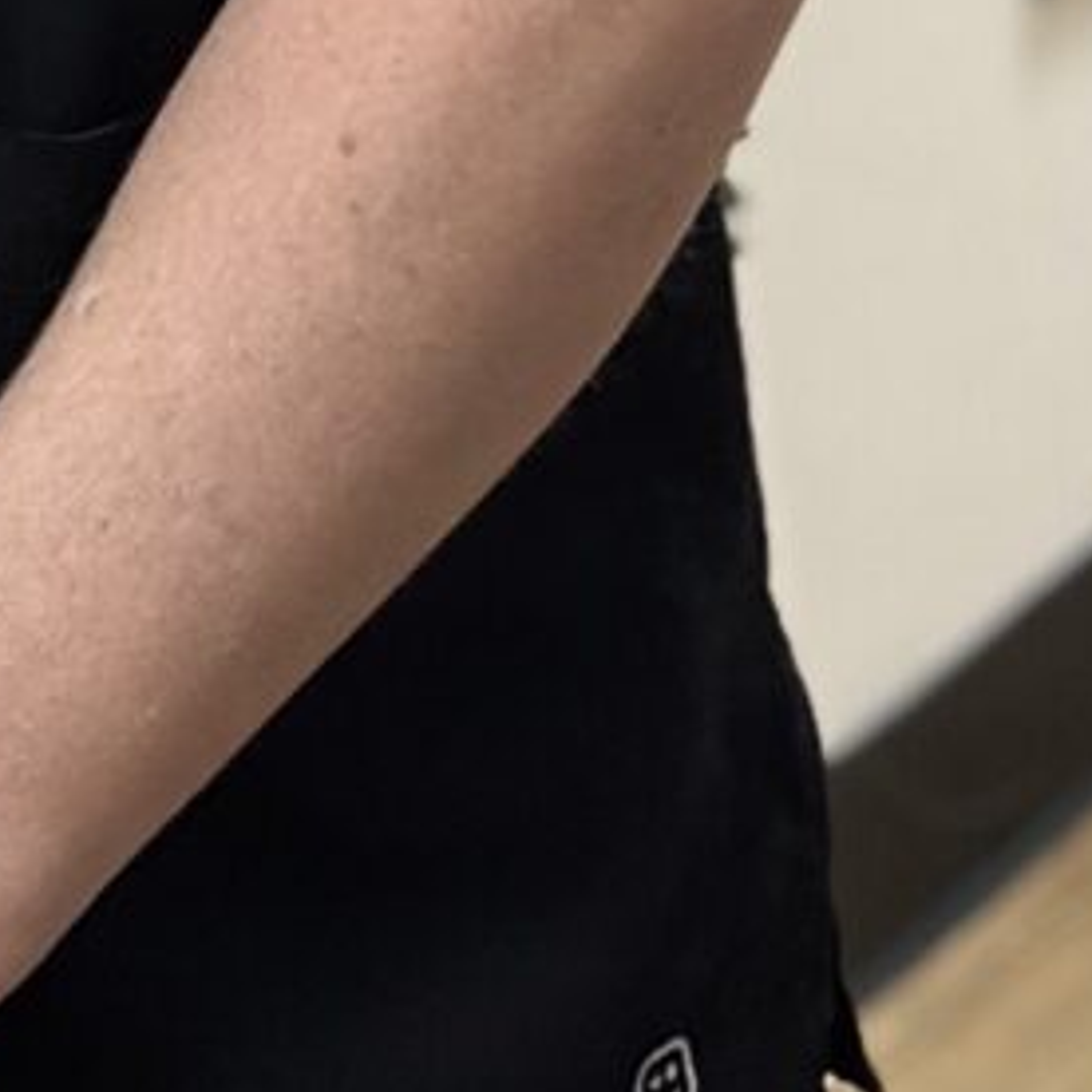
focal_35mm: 295
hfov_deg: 5.9
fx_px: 10529
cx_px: 8
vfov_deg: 5.6
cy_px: -2057
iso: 250
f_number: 1.78
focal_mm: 6.86
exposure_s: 1/60
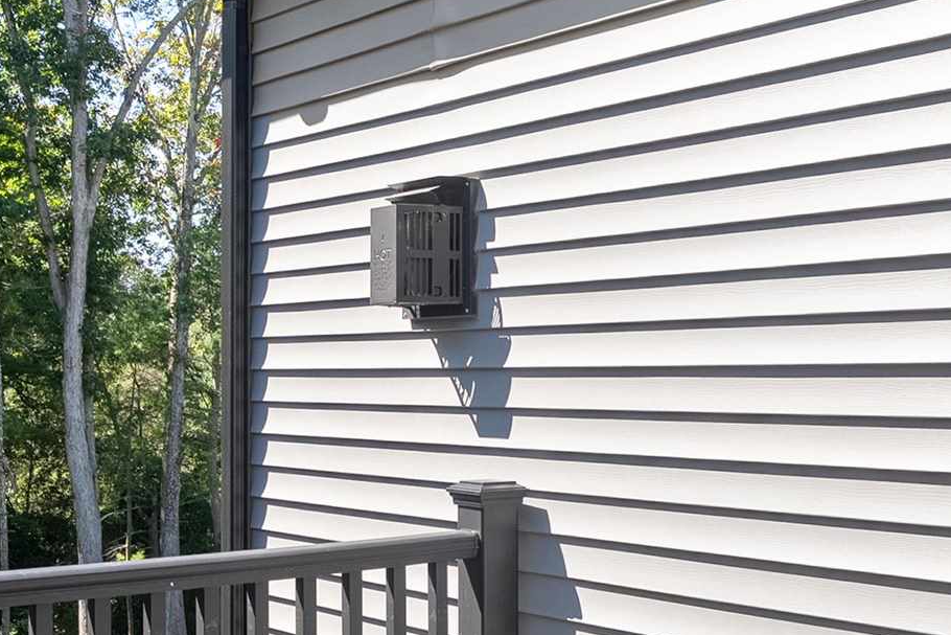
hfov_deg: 36.9
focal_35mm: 54
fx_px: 1427
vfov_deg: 24.9
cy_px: 456
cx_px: 496
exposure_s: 1/40
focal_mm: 16
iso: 320
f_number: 8
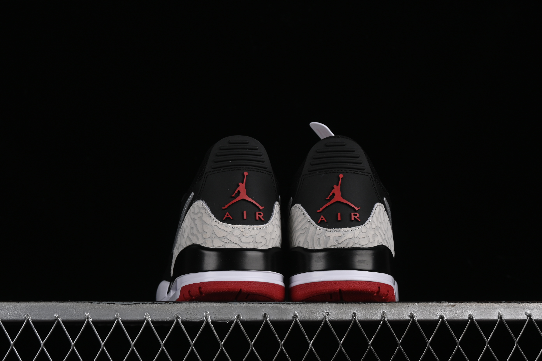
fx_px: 1129
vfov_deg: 18.2
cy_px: 180
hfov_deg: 27.0
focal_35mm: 75
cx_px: 271
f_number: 10
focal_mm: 50
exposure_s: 1/160
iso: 160
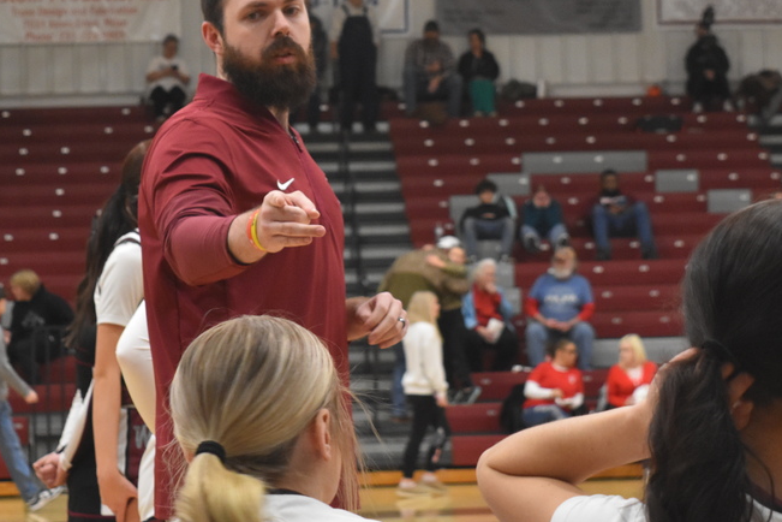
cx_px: 419
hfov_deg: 15.8
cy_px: 128
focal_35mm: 130
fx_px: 2819
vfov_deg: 10.5
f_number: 5.6
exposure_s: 1/125
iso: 2500
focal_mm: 55
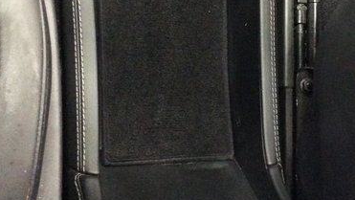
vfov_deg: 20.0
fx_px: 565
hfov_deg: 34.6
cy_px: 72
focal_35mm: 60
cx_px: 235
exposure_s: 1/15
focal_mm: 3.3
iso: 500
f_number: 2.4
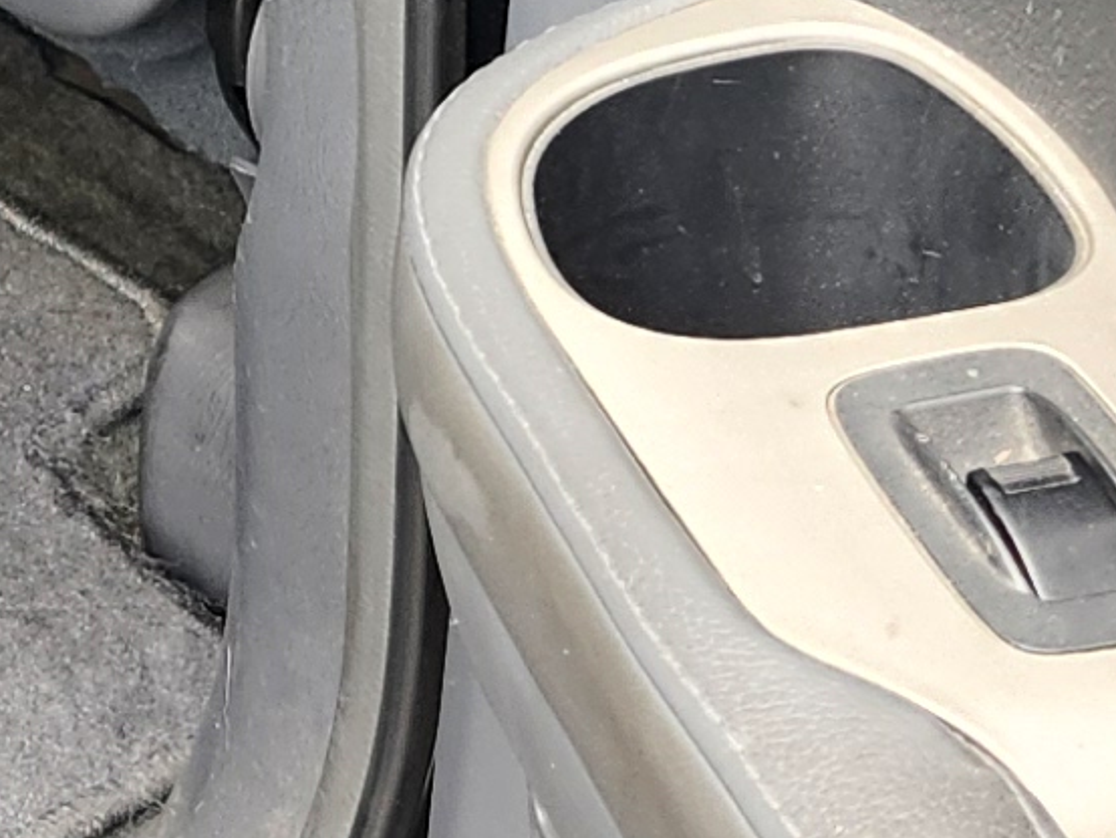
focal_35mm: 166
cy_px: -808
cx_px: -989
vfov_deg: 8.5
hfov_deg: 11.0
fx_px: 5354
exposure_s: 1/180
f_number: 1.8
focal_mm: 5.54
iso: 64
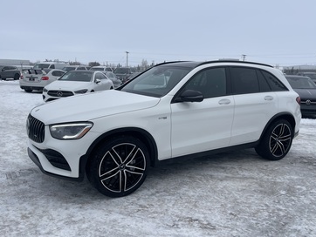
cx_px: 162
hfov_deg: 61.6
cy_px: 123
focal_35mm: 29
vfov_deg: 48.3
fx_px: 265
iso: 32
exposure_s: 1/1976
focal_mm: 5.1
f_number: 1.6
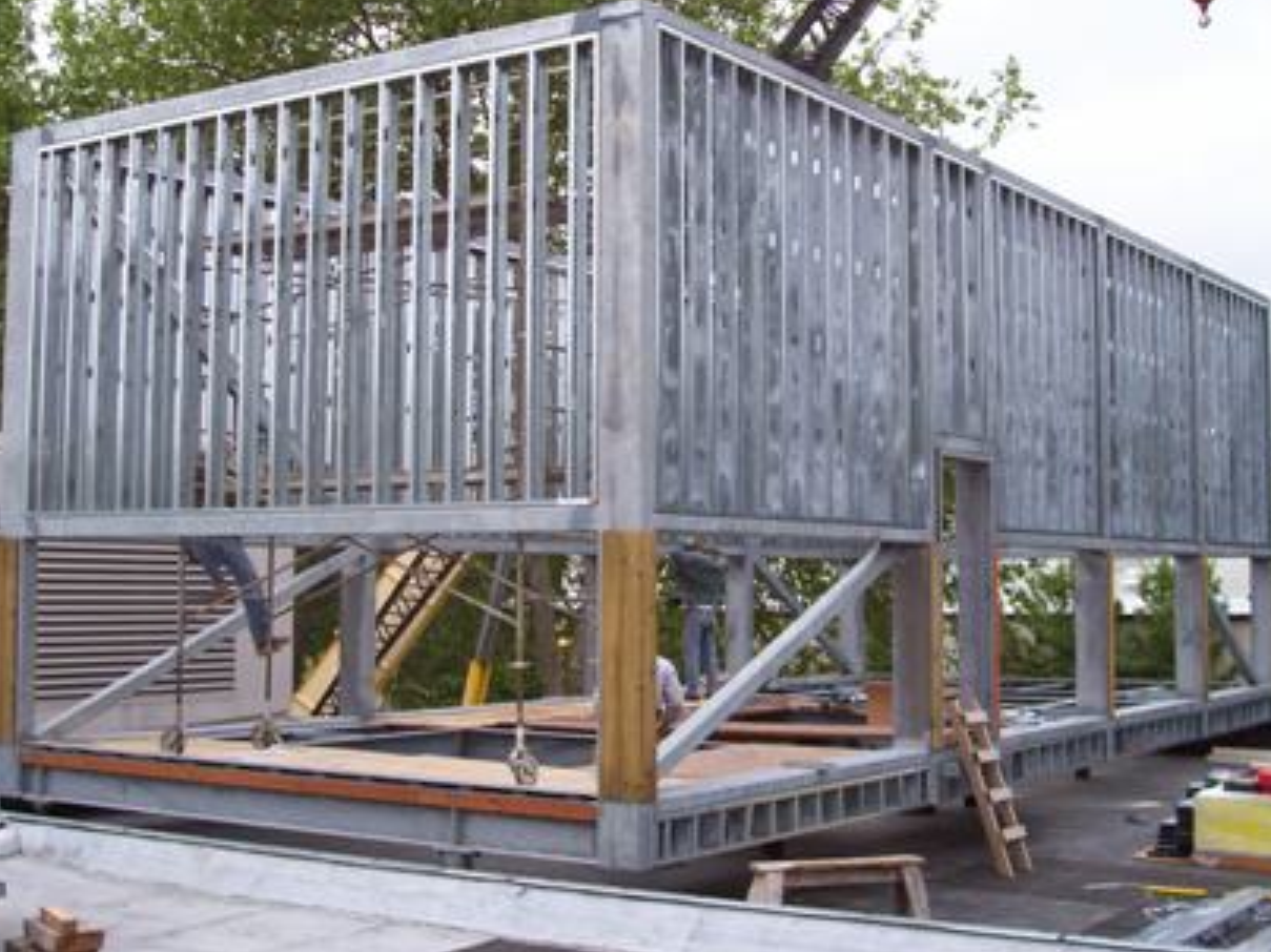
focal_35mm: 50
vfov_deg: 29.1
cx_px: 653
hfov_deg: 38.2
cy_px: 416
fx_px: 1835
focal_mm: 7
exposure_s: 1/258
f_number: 2.9
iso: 80
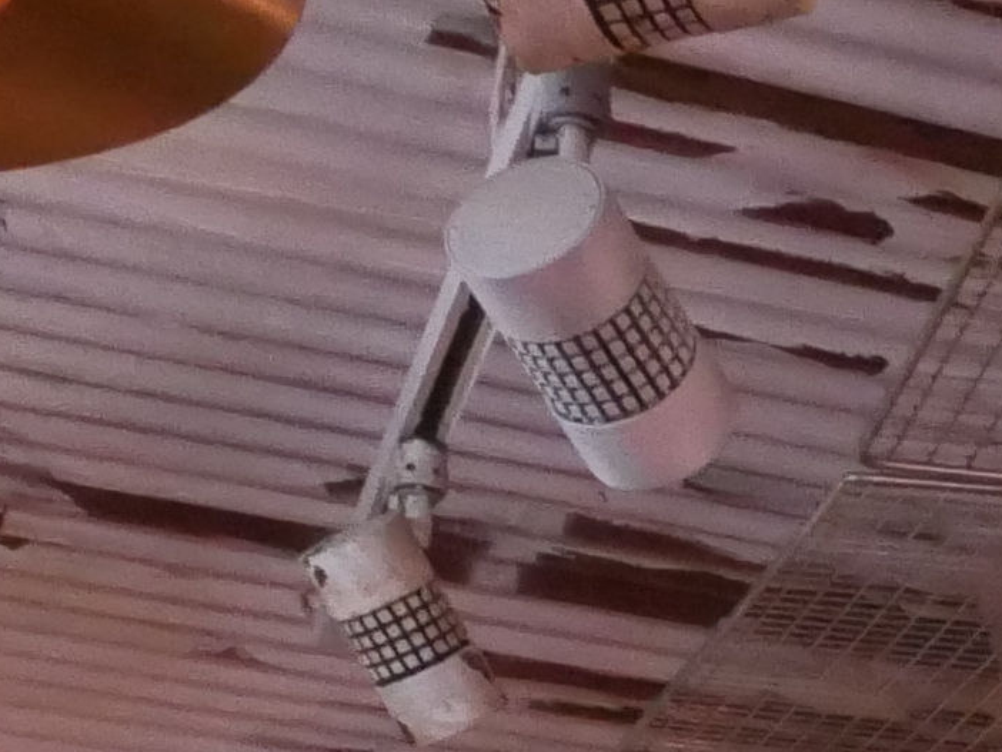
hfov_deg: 10.2
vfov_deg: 8.2
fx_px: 4546
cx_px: 2689
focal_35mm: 157
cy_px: 2128
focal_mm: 12
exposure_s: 1/15
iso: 3200
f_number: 3.5
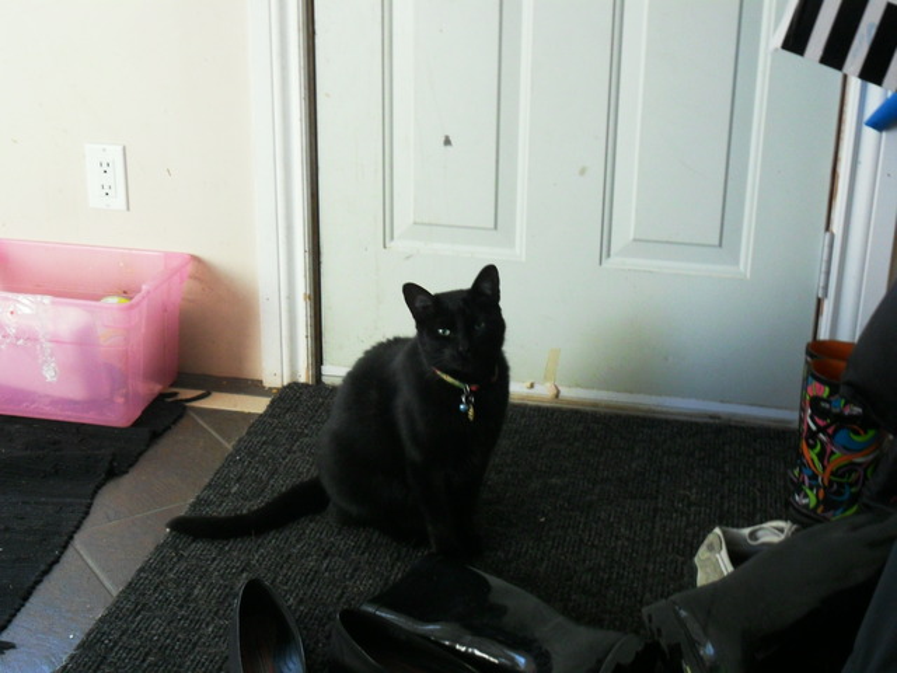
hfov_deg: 36.8
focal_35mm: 52
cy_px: 336
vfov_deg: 28.0
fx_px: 1347
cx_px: 448
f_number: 5
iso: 200
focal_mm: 9.3
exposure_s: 1/10
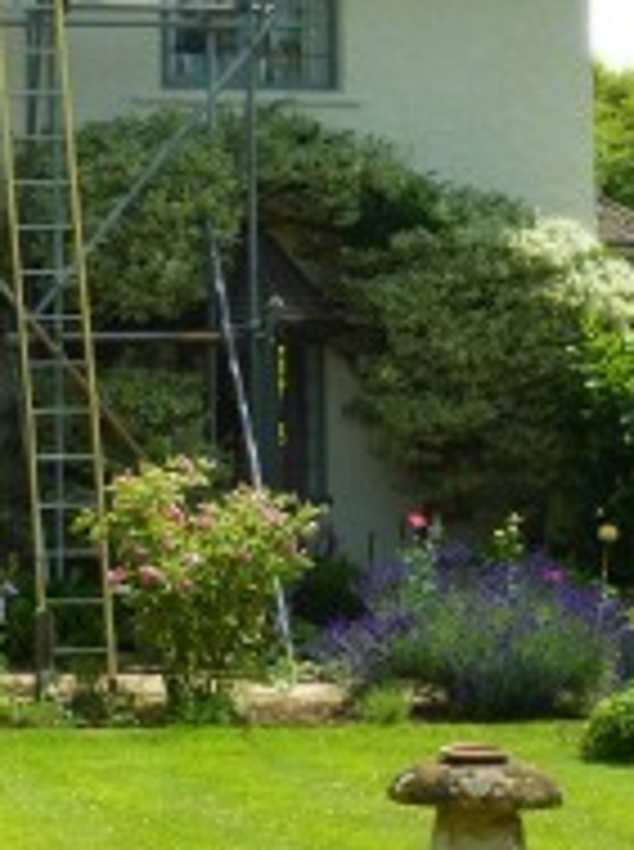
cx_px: -97
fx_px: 3234
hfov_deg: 11.0
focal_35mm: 132
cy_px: 112
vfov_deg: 14.8
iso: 80
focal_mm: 7.9
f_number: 4
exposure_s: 1/400
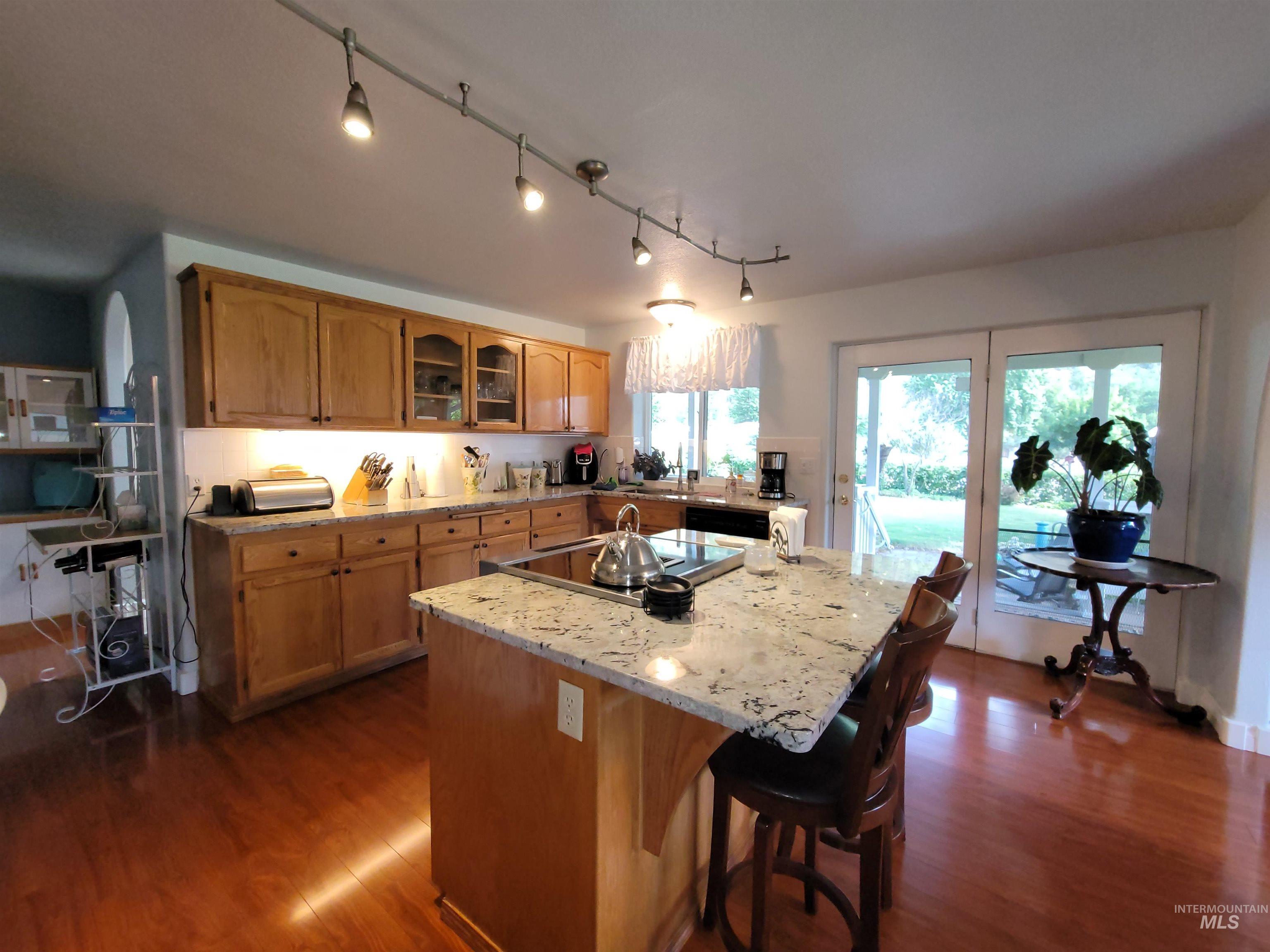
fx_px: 477
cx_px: 635
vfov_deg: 89.9
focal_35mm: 13
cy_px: 476
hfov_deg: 106.2
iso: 250
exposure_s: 1/60
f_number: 2.2
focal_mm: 2.2
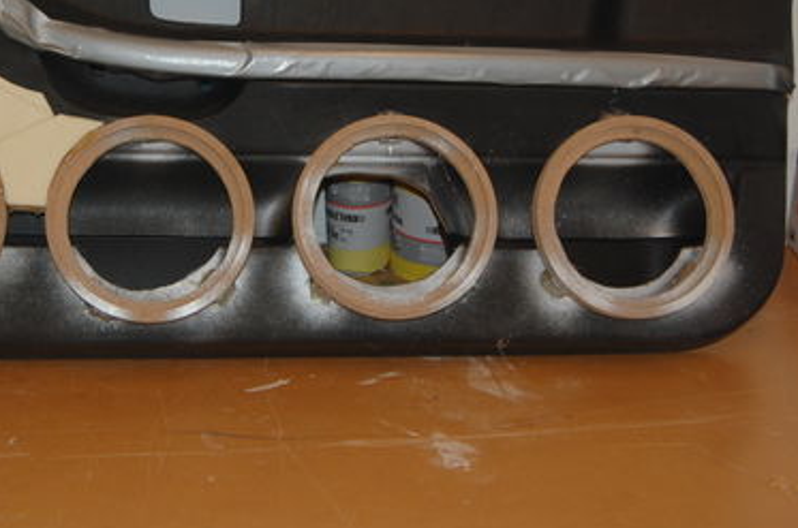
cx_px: 270
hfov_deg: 28.0
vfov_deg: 18.8
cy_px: 158
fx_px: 1593
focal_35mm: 72
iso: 400
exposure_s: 1/60
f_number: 4.2
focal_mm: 28
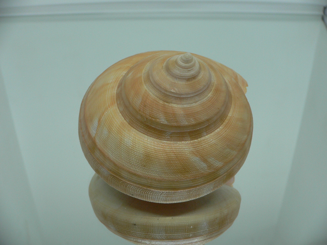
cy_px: 122
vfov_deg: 40.7
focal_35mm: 35
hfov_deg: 52.6
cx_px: 164
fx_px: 331
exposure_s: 1/60
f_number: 2.8
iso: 100
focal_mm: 4.6
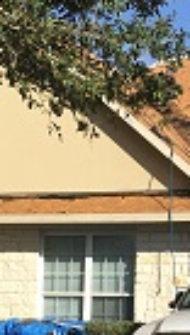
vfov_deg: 20.7
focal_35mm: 103
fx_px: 919
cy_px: 205
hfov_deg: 11.7
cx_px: 195
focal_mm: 4.15
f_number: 2.2
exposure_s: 1/1374
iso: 25
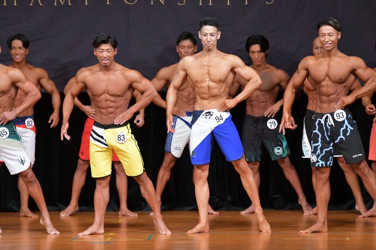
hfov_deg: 7.6
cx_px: 188
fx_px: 2819
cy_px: 125
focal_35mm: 270
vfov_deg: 5.1
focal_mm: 180
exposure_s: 1/400
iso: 5000
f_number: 5.6
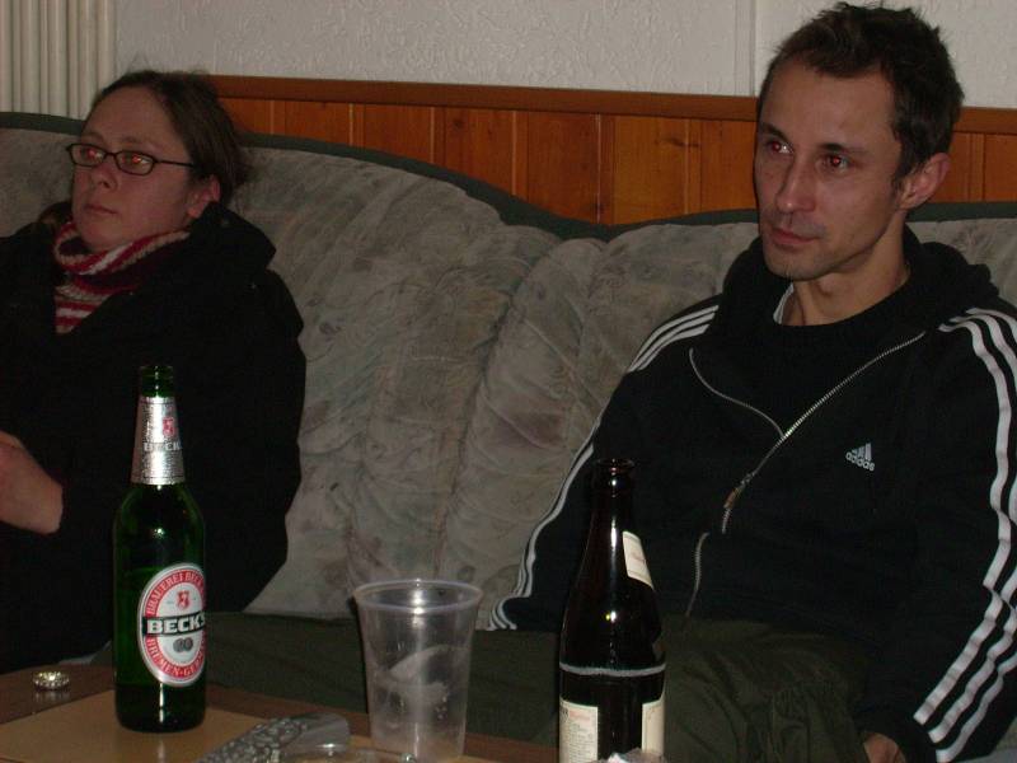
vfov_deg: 14.4
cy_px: 382
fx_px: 3026
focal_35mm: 103
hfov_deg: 19.1
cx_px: 508
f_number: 4.9
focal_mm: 17.14
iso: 100
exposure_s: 1/60
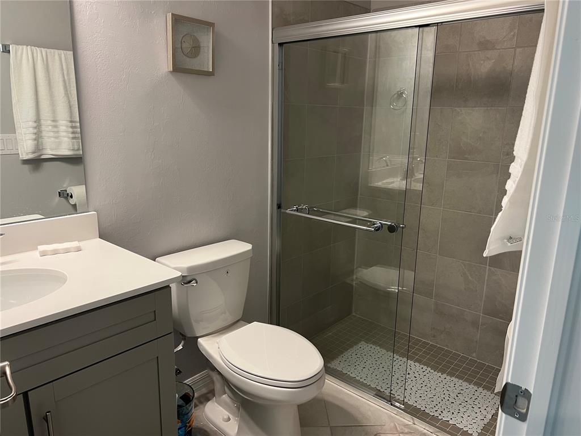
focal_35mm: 26
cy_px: 218
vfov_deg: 53.1
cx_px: 290
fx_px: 436
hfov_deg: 67.3
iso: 100
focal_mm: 5.7
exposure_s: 1/60
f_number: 1.5
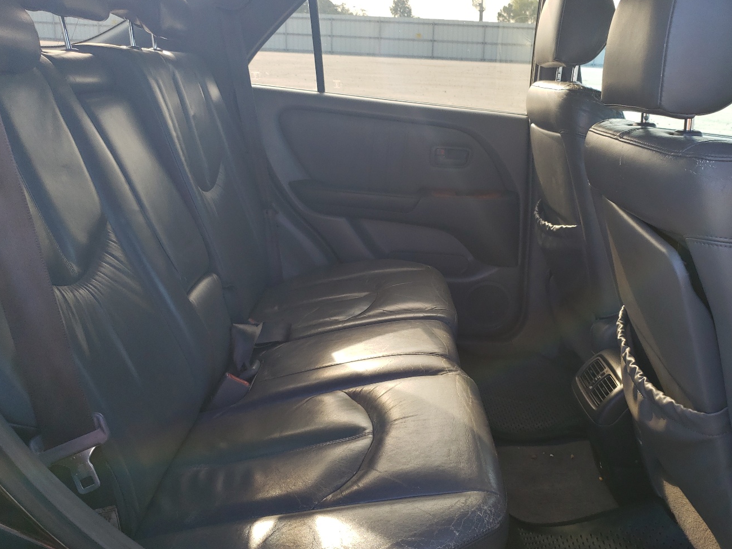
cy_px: 261
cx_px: 429
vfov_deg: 44.1
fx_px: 677
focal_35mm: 32
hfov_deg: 56.5
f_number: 1.5
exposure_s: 1/385
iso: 50
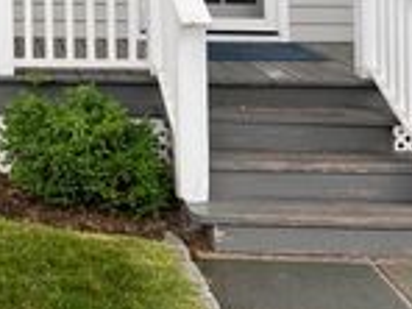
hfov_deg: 20.7
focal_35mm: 88
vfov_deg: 15.3
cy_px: -174
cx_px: -95
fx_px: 1047
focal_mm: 5.7
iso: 125
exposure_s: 1/121
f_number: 1.5
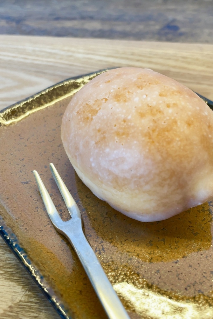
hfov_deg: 35.4
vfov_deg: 51.9
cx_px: 150
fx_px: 328
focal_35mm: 37
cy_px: 161
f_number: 1.6
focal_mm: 4.2
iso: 160
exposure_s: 1/50
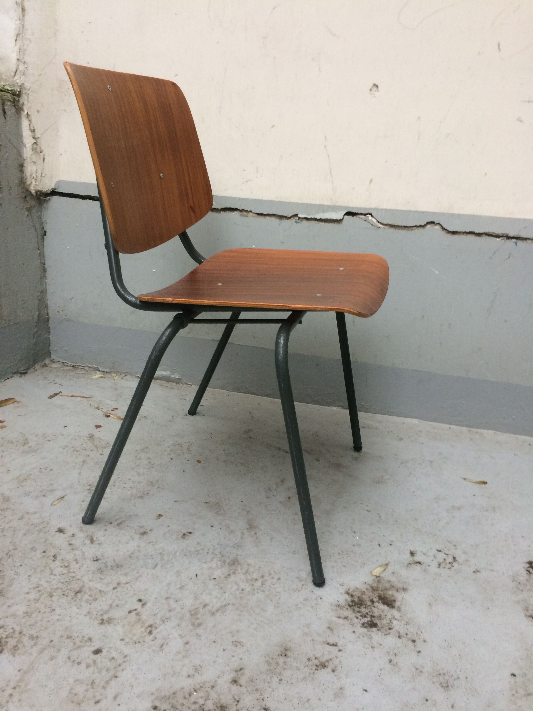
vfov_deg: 61.7
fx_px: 595
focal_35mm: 29
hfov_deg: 48.2
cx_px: 266
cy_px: 356
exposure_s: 1/33
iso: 80
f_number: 2.2
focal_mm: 4.15
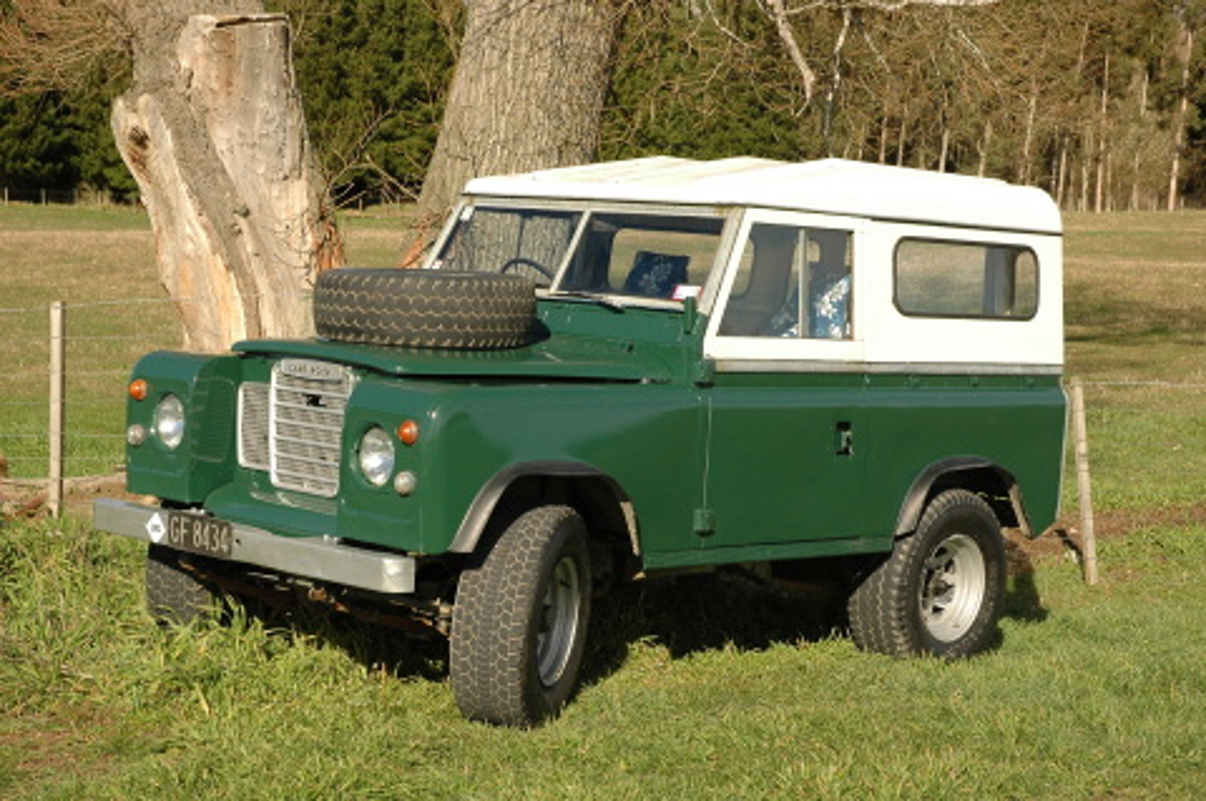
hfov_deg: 30.5
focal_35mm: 66
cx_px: 603
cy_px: 400
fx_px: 2209
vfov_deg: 20.6
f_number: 8
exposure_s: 1/800
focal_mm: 44
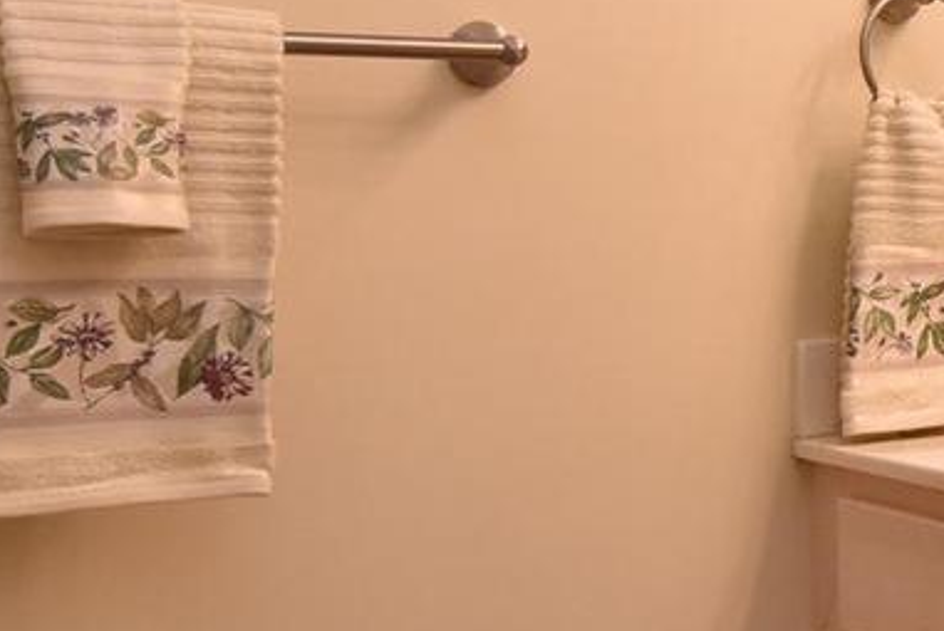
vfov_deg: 20.0
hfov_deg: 24.9
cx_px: 1286
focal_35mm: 68
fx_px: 1785
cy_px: 223
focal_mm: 12
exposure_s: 1/100
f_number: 8
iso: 800
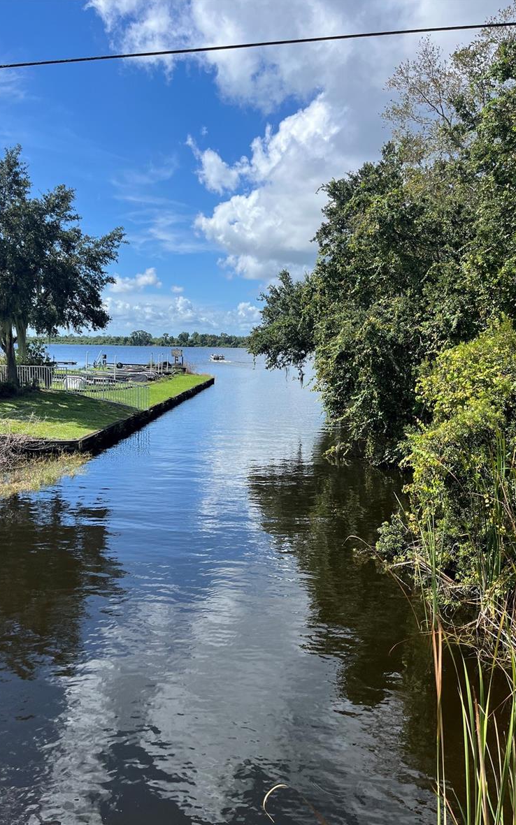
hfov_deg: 44.5
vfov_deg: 66.5
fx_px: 630
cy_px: 417
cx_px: 248
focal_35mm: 28
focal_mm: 5.1
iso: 50
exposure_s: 1/3049
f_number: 1.6
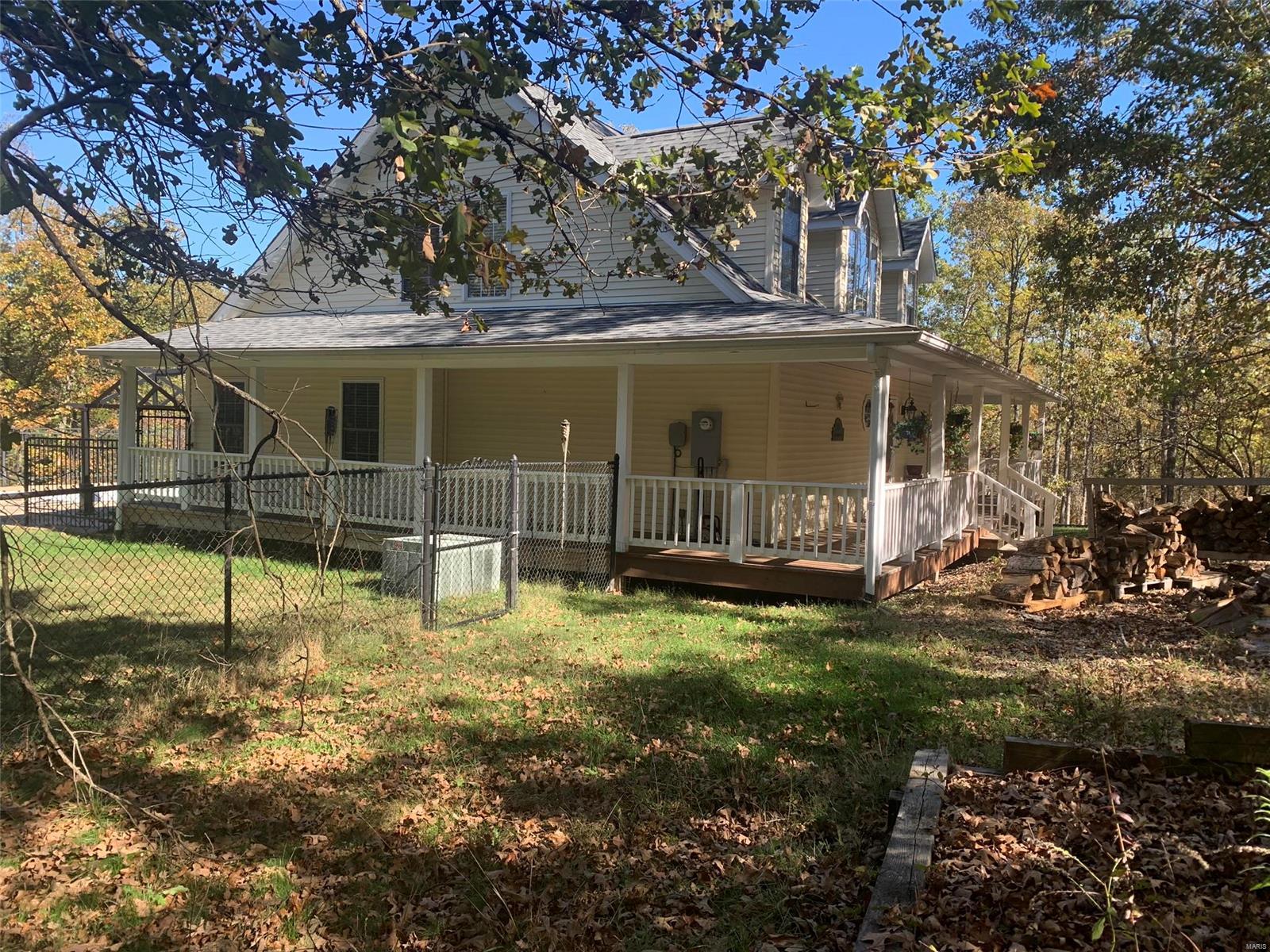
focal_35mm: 26
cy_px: 476
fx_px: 954
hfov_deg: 67.3
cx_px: 635
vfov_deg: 53.1
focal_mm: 4.25
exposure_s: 1/413
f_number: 1.8
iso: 25
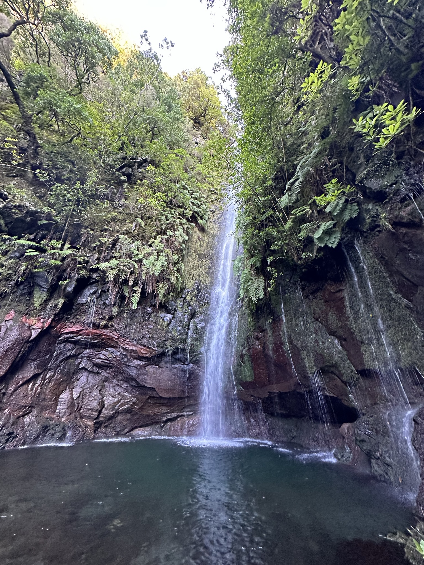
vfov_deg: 102.1
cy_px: 282
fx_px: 229
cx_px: 212
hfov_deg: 85.7
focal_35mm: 14
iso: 500
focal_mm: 2.22
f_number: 2.2
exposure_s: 1/60
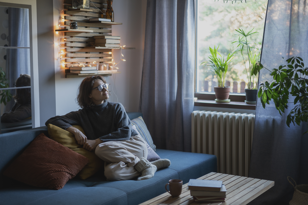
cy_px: 102
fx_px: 471
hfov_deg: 36.2
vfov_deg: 24.6
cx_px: 154
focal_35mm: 55
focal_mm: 55
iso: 640
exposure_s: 1/100
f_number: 1.8
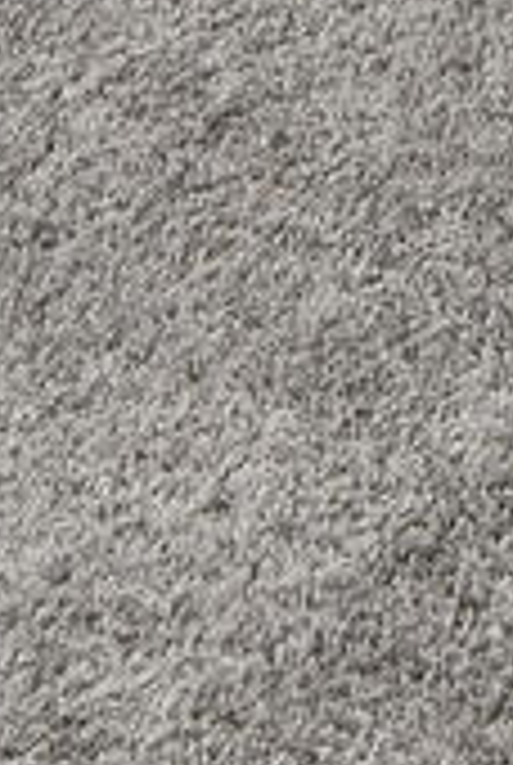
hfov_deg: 6.1
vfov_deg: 7.1
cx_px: 832
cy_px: -2212
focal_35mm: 223
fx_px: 4747
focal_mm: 19
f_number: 9
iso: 200
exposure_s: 1/250
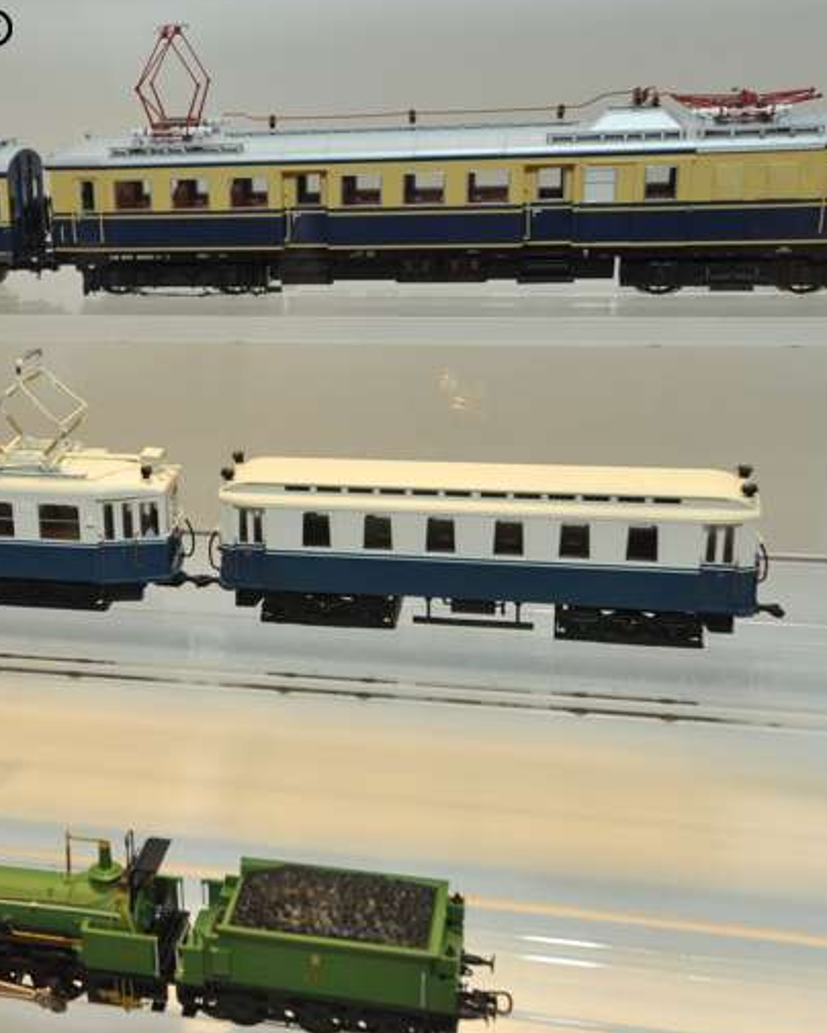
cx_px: 121
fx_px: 1591
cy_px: 515
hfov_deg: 28.3
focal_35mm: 52
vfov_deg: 36.0
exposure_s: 1/80
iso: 800
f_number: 8
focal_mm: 35
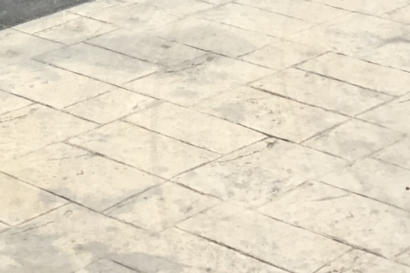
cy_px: -301
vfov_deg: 9.4
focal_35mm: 136
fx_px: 1549
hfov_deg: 15.0
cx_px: 116
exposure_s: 1/2083
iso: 32
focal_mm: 4.15
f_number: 2.2
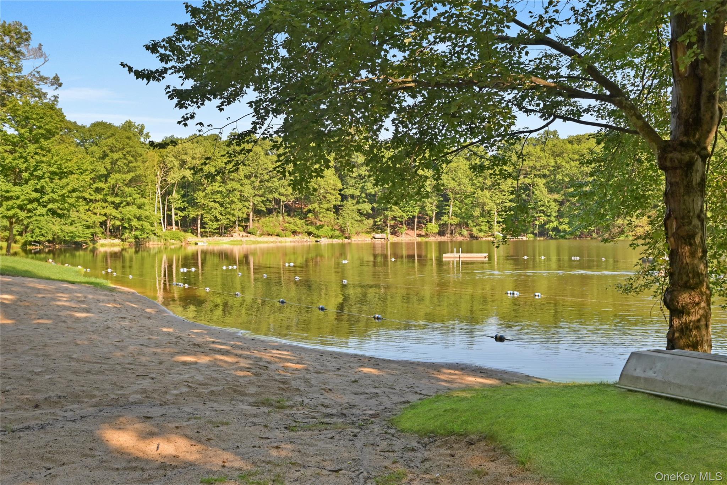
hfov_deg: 61.9
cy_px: 242
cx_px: 364
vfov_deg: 43.6
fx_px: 606
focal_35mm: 30
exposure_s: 1/640
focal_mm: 30
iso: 640
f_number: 9
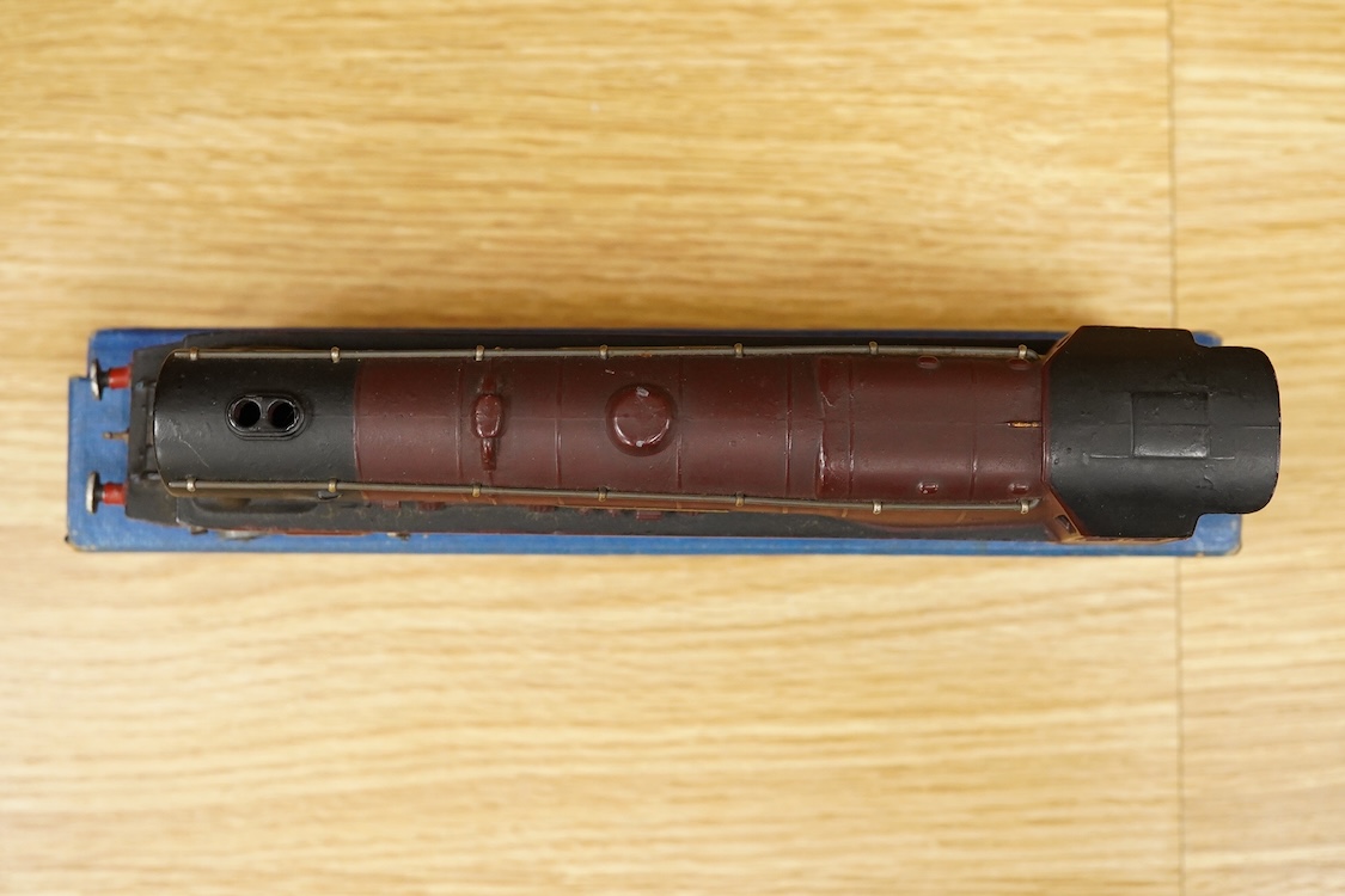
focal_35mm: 45
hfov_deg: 43.6
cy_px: 448
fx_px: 1681
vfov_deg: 29.9
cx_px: 672
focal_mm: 30
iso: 2500
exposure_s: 1/80
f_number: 10
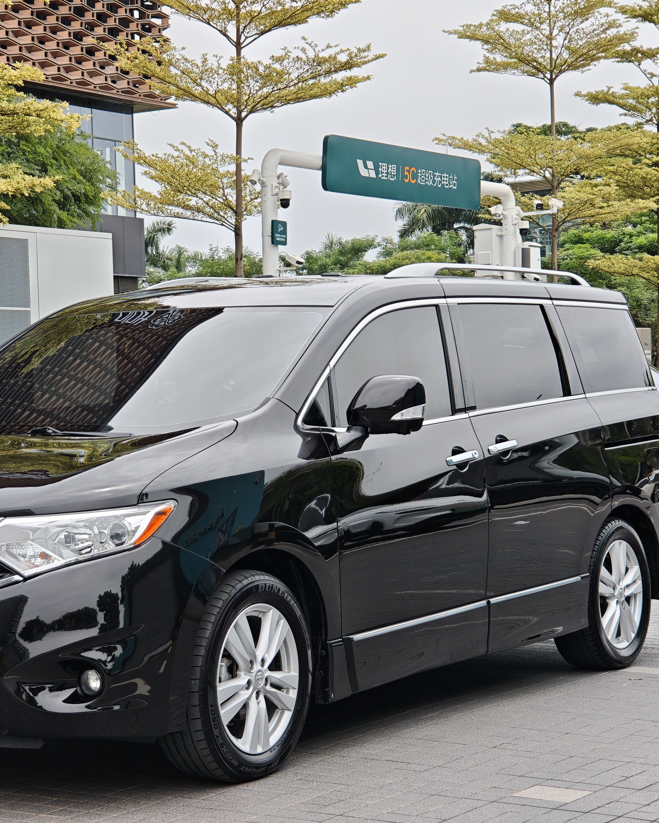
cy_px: 409
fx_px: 1926
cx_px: 203
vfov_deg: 24.1
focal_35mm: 79
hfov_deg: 19.3
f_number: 2
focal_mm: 9
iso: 50
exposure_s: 1/594
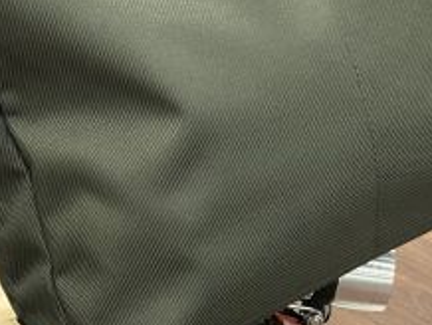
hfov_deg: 14.2
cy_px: 14
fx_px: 1737
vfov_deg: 10.6
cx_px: 222
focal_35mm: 139
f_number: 2
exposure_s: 1/50
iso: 160
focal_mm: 6
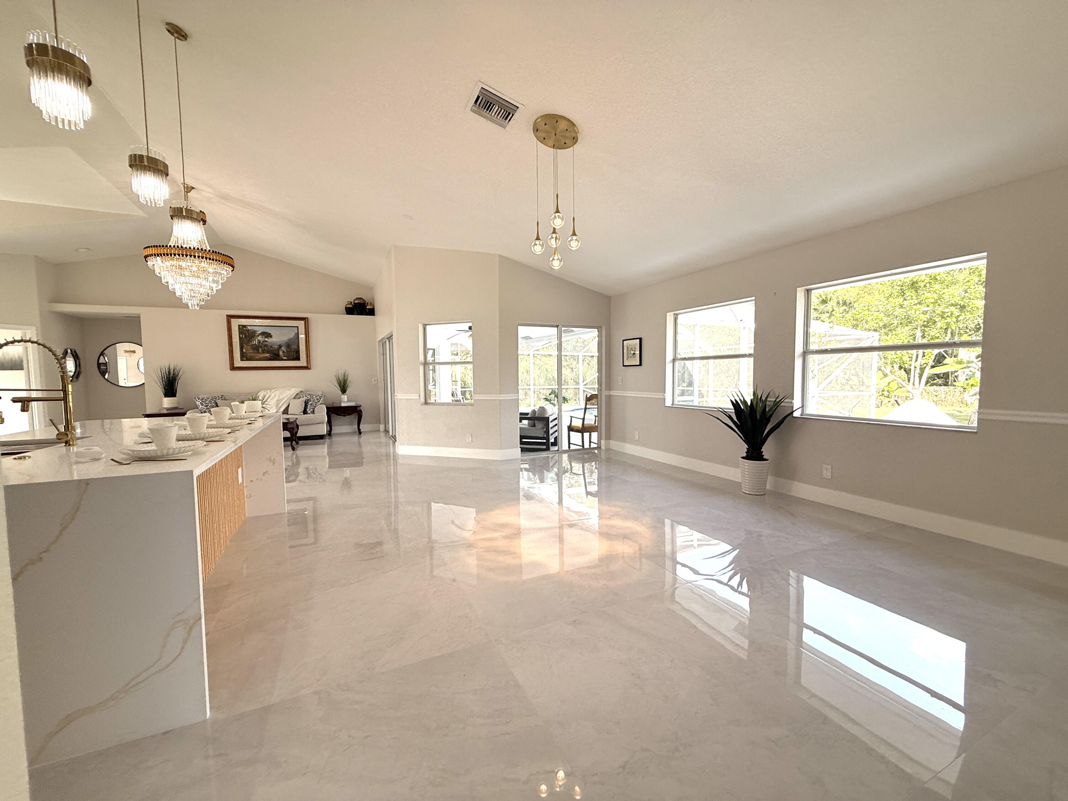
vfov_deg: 85.7
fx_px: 432
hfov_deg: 102.1
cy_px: 400
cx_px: 534
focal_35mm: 14
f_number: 2.2
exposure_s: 1/251
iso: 64
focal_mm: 2.22
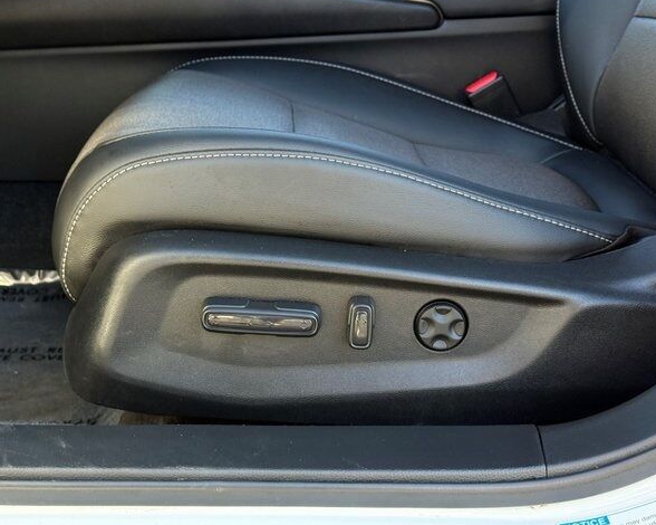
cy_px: 258
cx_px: 322
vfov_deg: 29.7
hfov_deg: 36.7
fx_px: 990
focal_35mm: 51
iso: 125
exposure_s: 1/242
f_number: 1.78
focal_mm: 6.76
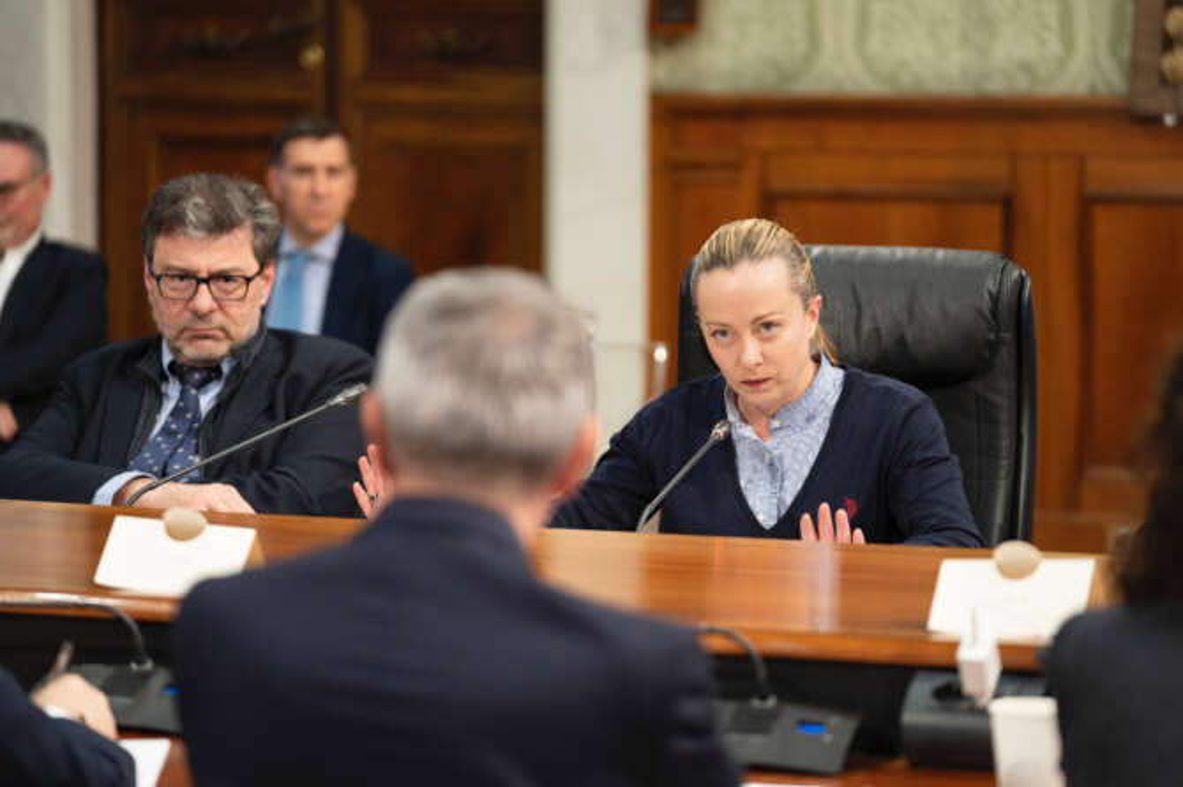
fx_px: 4171
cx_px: 592
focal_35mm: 127
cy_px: 394
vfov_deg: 10.8
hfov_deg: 16.1
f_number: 2.8
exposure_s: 1/125
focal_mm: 127
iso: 800
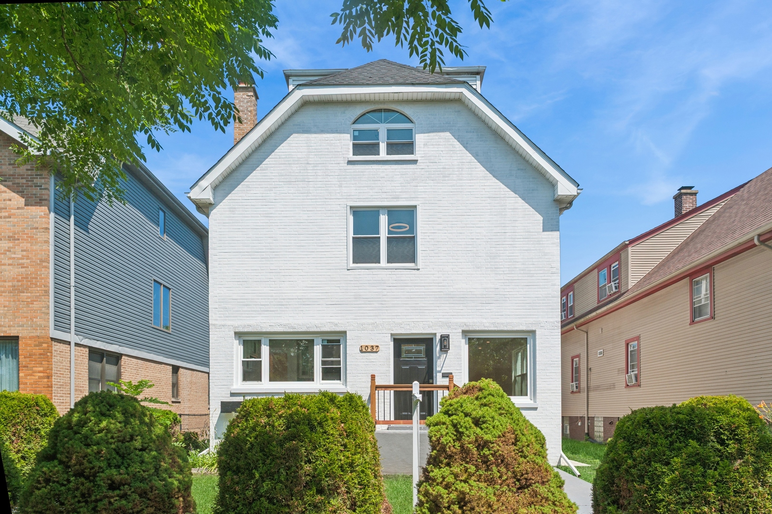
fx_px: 514
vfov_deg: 53.1
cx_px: 386
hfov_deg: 73.8
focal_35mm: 24
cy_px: 257
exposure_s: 1/640
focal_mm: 24
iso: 200
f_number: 8
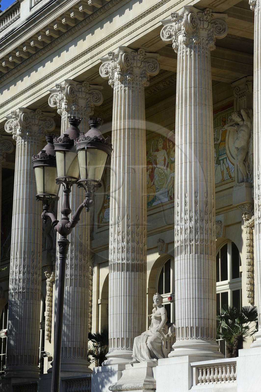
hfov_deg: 13.9
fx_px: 1068
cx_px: 130
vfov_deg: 20.8
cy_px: 196
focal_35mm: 98
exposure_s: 1/200
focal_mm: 98
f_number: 10
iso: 200
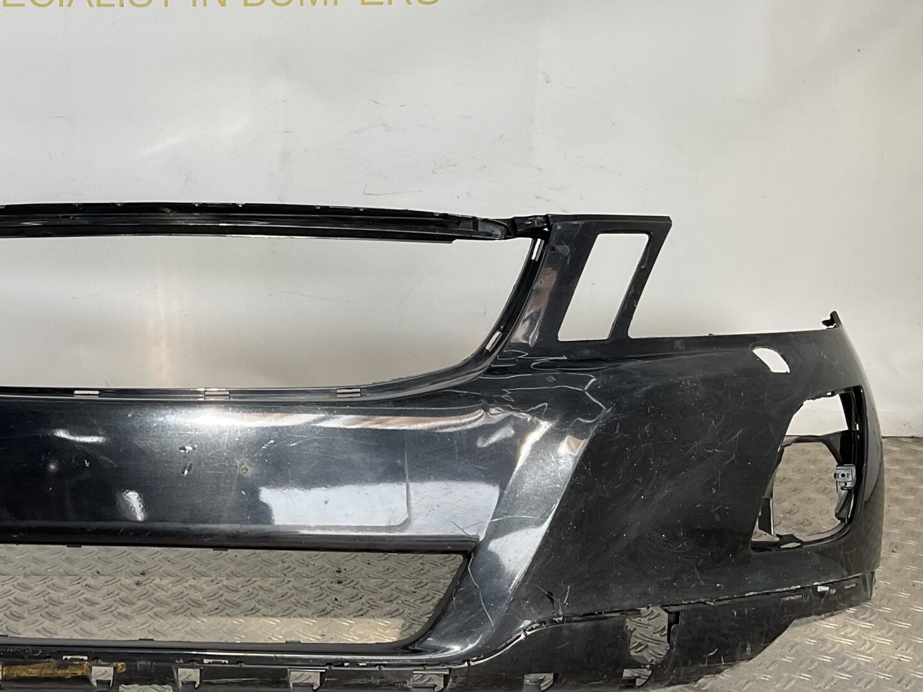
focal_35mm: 51
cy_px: 316
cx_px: 155
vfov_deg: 28.5
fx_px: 1360
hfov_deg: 36.0
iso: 16
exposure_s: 1/246
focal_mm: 3
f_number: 1.8
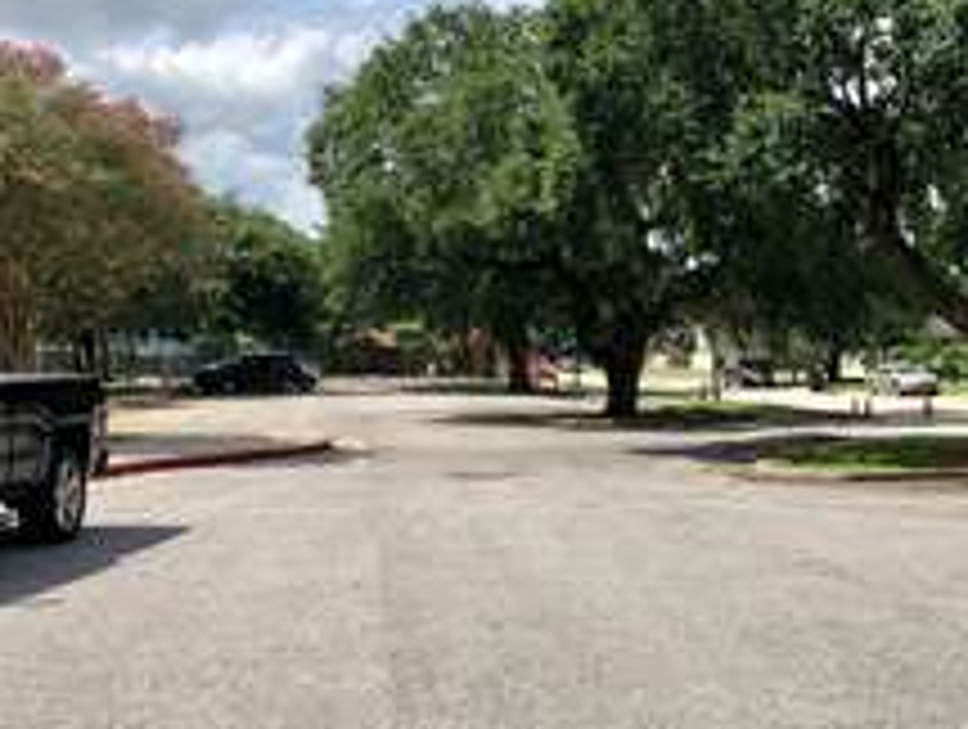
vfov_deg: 28.1
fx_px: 1457
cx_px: 720
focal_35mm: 52
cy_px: 428
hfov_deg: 36.0
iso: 20
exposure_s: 1/2088
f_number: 1.8
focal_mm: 4
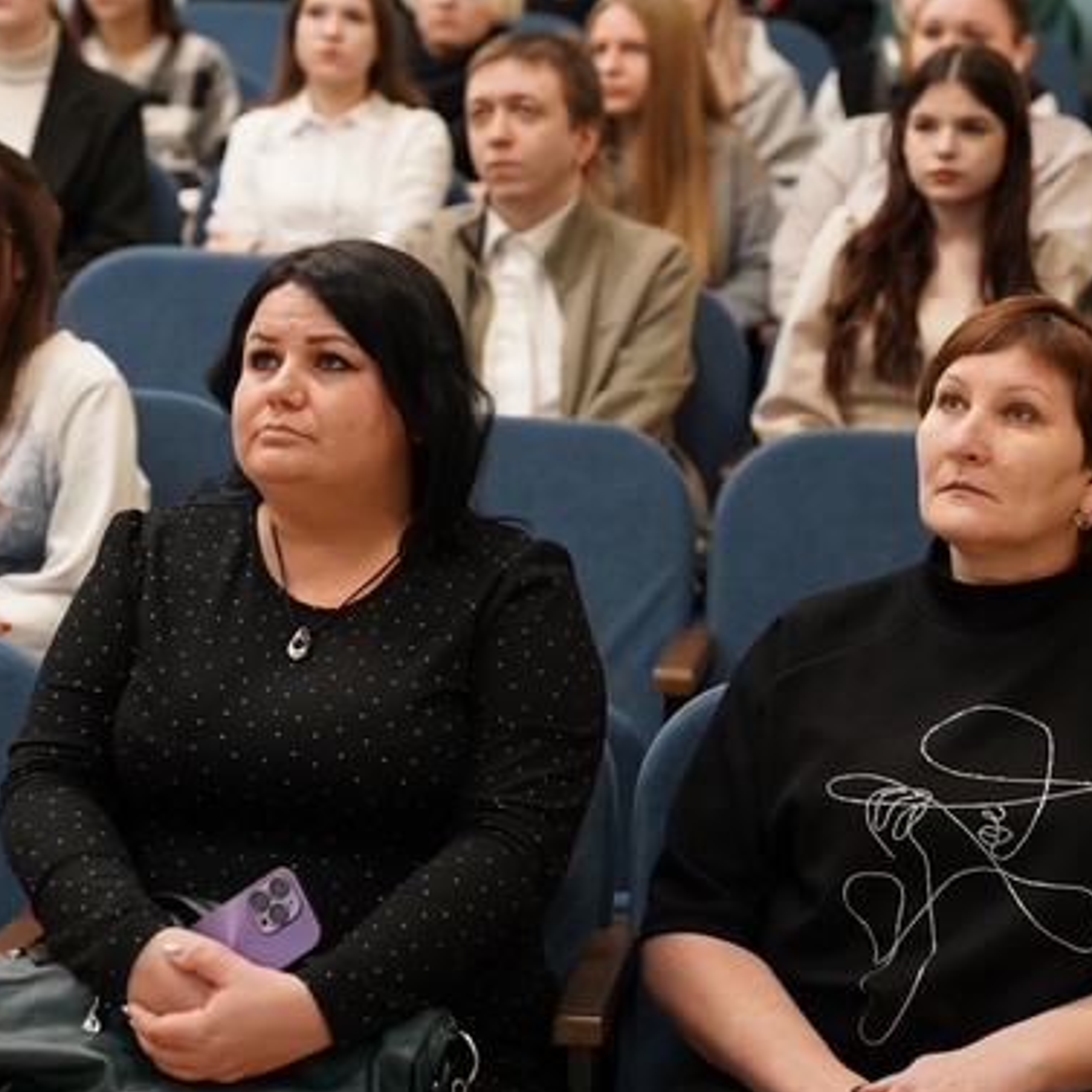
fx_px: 3605
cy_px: 445
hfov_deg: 17.2
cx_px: 521
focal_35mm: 101
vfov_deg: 17.2
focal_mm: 56
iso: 2500
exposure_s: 1/160
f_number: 2.8
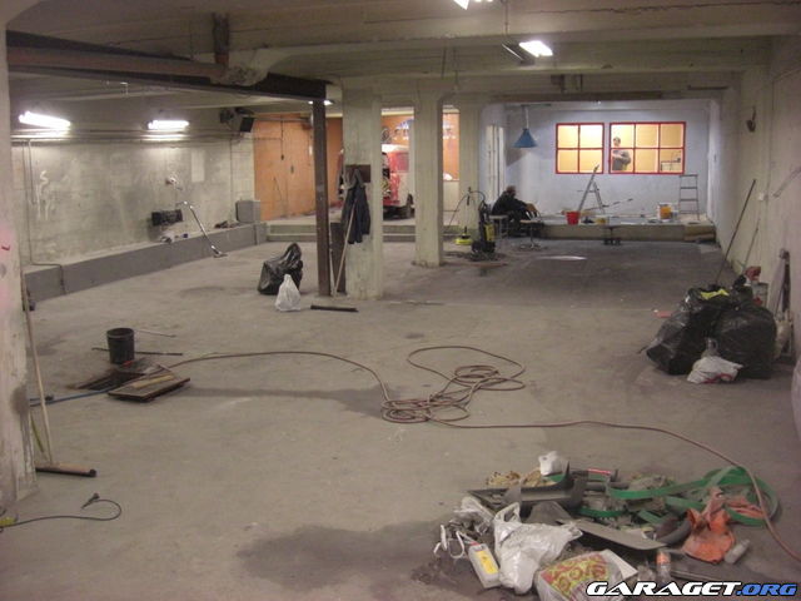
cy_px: 300
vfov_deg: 37.7
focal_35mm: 38
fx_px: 879
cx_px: 400
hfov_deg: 49.0
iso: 800
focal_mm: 7.9
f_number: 2.8
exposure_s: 1/50
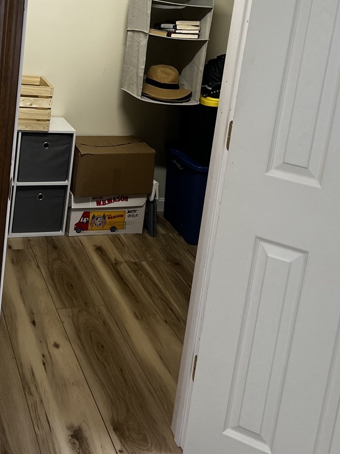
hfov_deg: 30.8
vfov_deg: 39.0
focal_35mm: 47
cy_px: 93
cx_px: 137
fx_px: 616
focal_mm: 5.7
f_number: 1.5
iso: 125
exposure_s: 1/120
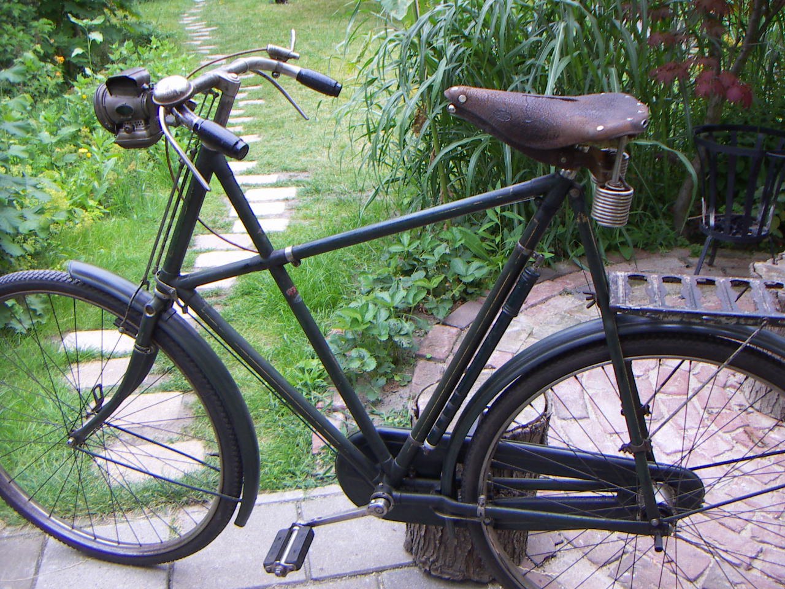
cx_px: 392
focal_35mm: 36
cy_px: 294
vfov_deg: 39.7
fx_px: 816
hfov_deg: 51.4
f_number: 2.8
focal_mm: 4.7
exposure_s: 1/80
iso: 50
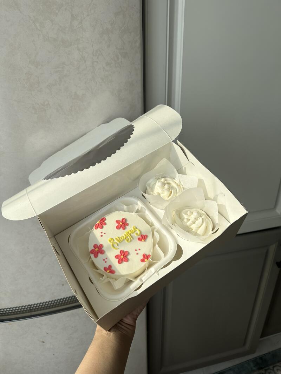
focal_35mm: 24
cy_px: 187
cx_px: 140
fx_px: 260
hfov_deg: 56.8
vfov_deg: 71.6
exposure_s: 1/1227
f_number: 1.78
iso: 80
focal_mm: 6.86
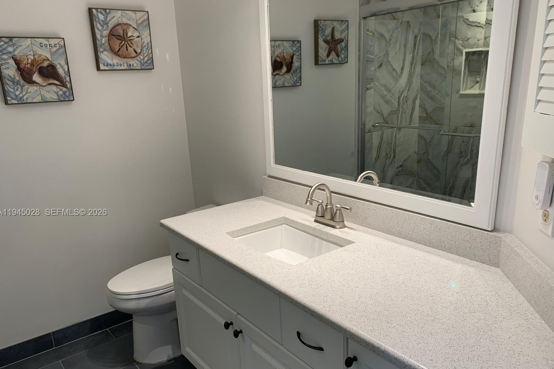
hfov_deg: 65.5
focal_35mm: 28
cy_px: 213
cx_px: 282
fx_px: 431
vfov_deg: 46.2
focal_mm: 4.25
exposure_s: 1/120
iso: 64
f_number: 1.8
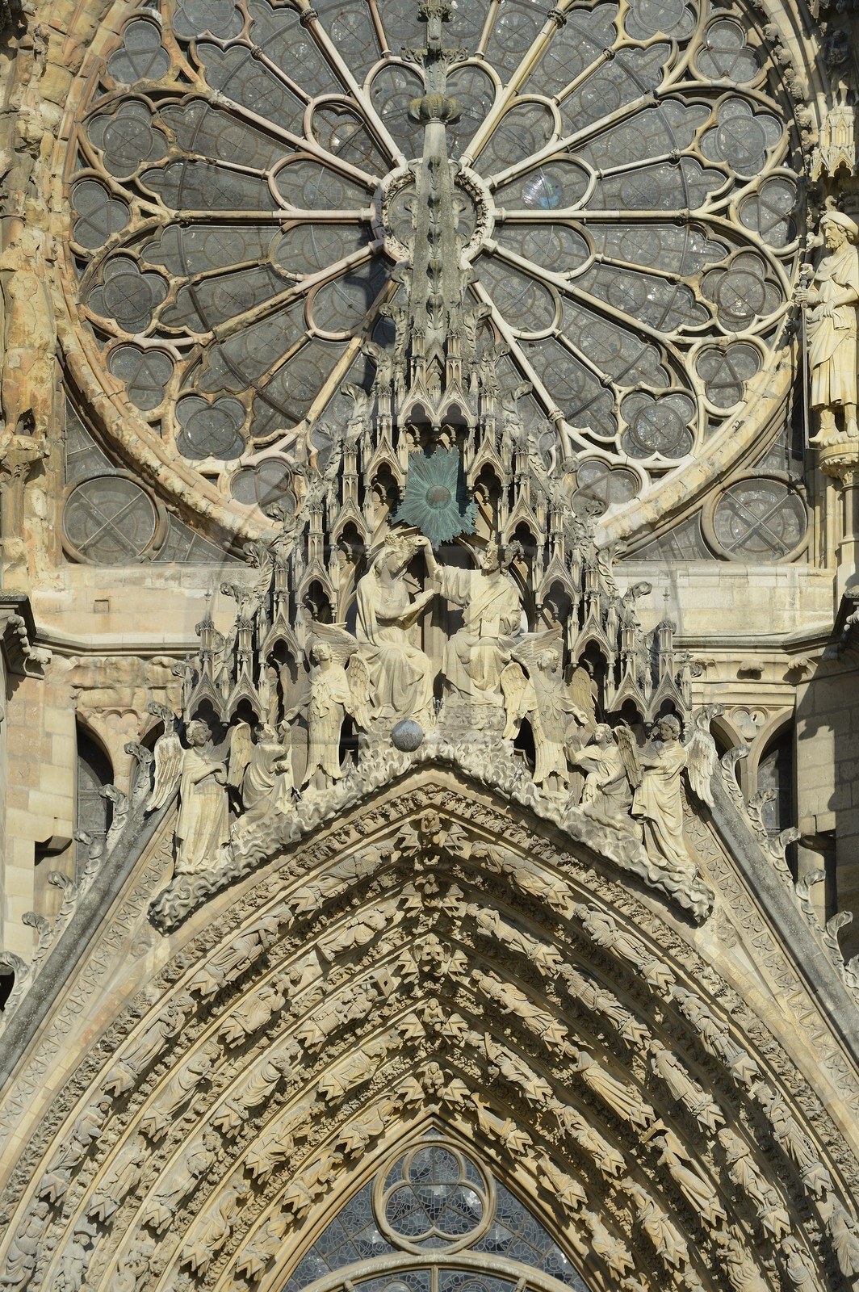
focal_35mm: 185
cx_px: 430
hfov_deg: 7.4
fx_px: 6632
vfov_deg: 11.1
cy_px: 646
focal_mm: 185
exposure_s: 1/200
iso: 100
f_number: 9
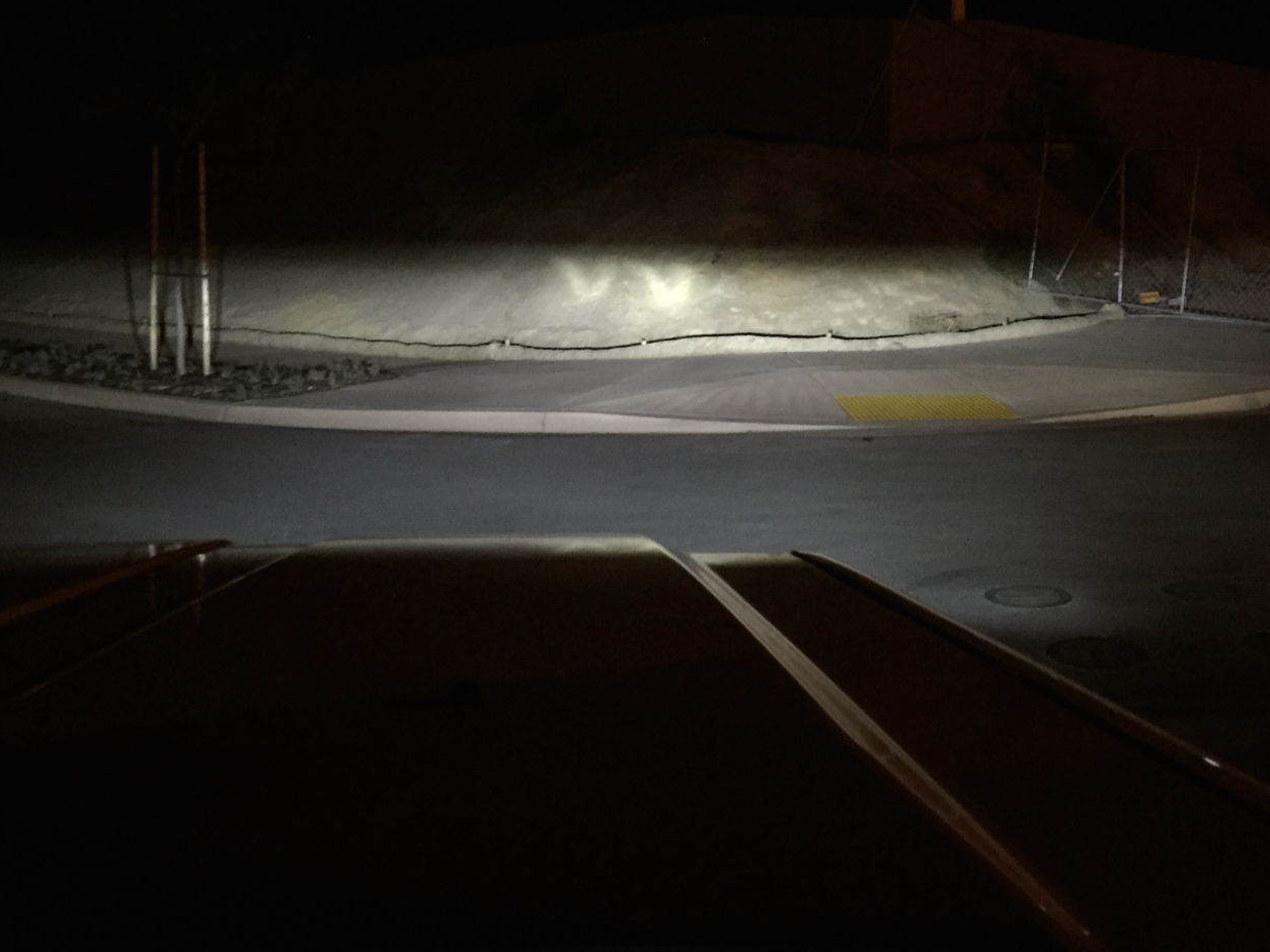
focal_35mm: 30
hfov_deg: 60.0
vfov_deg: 46.8
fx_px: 1100
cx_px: 621
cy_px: 473
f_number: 2.2
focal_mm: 4.15
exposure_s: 1/15
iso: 500
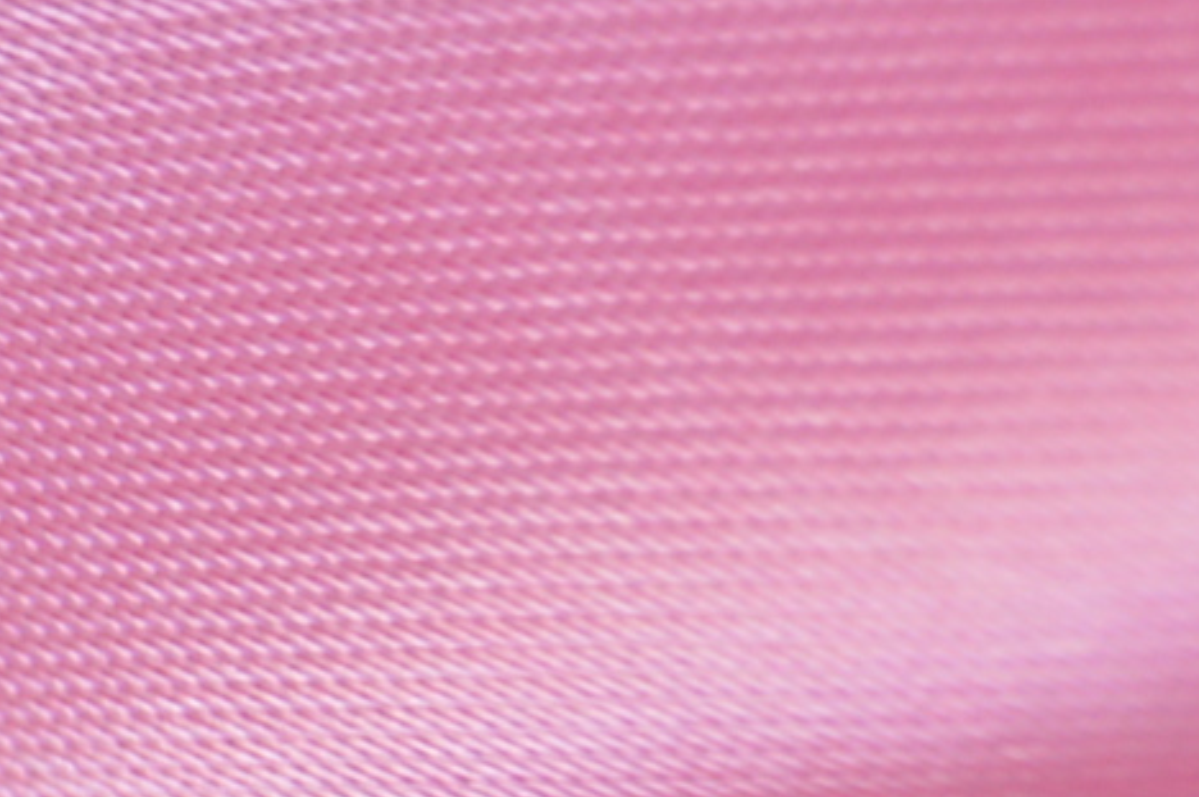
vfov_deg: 5.1
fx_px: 8983
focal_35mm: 270
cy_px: 961
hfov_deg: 7.1
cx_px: -1927
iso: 200
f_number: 5
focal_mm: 28
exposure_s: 1/30
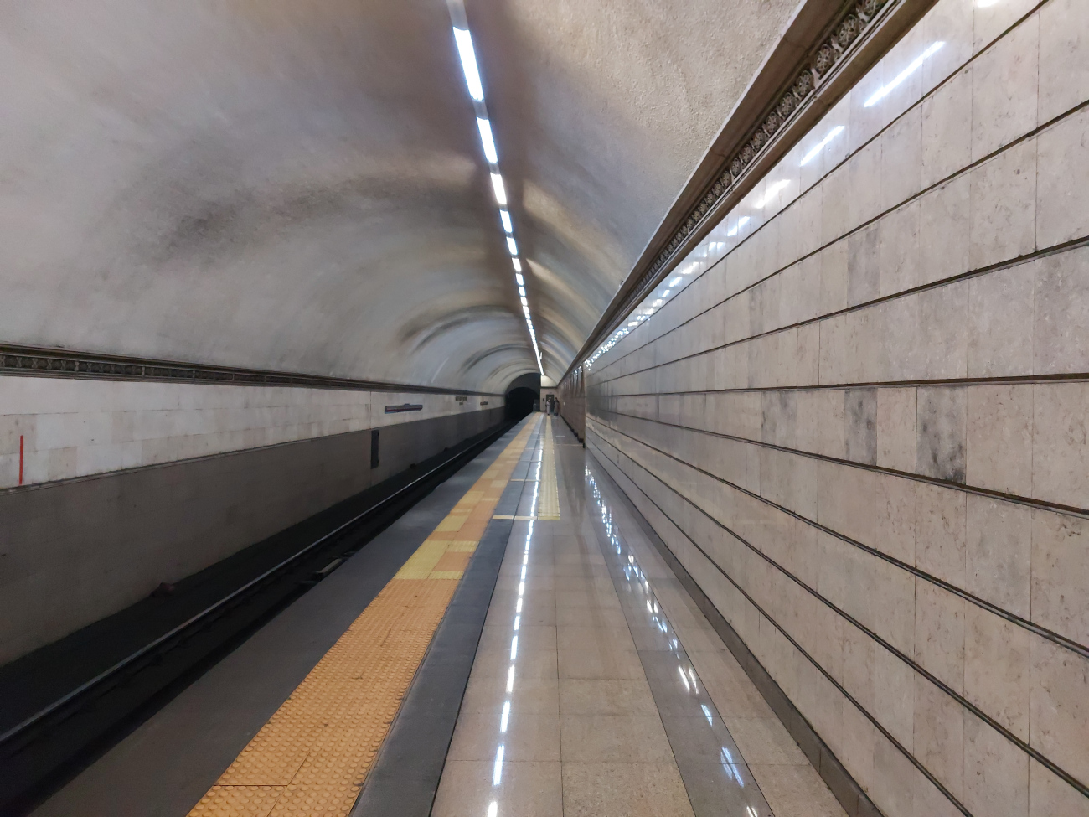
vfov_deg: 56.8
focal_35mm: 24
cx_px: 544
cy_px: 408
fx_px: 755
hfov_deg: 71.6
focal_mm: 5.23
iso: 500
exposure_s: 1/50
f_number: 1.8
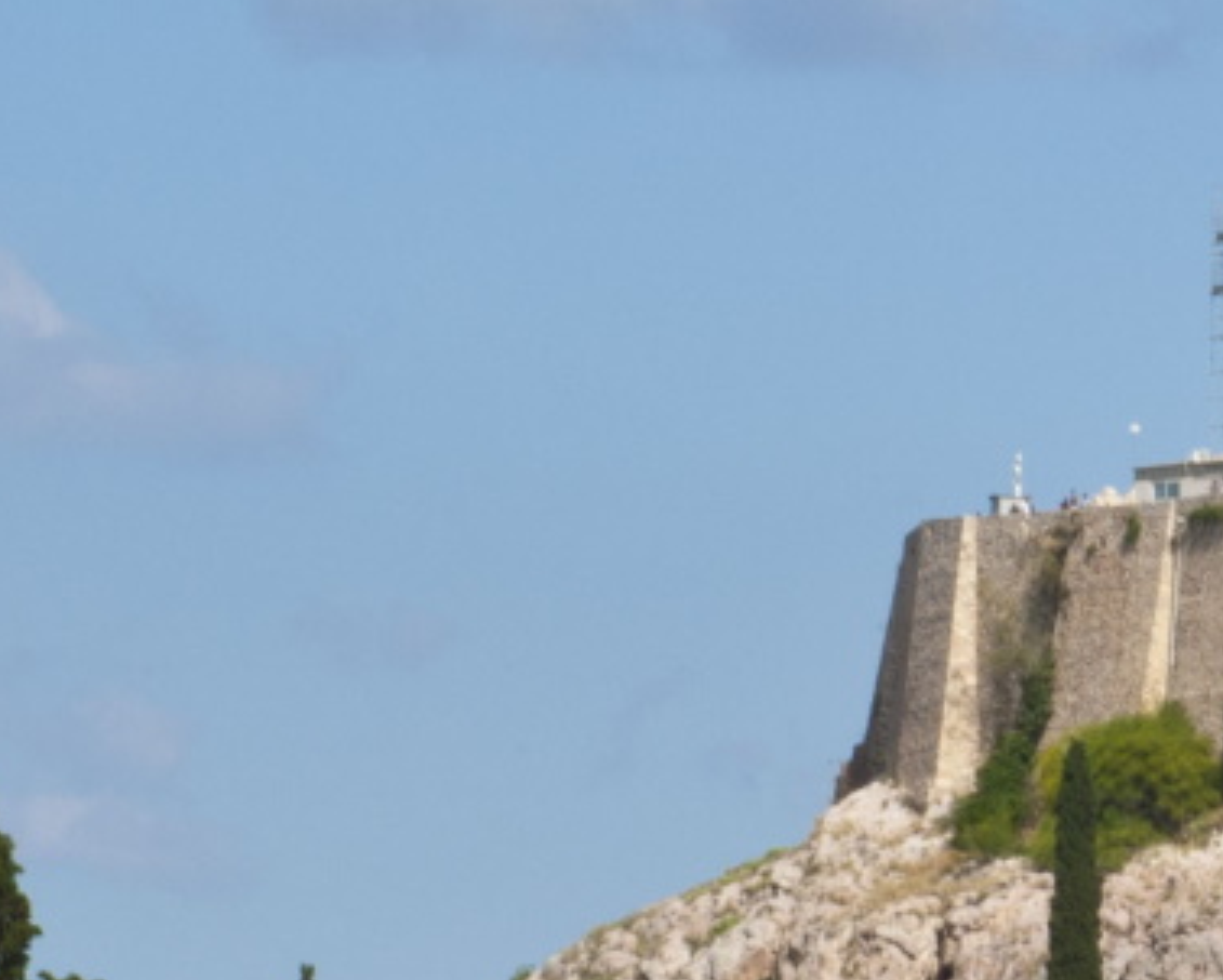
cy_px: 568
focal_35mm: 560
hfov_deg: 3.4
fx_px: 20280
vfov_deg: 2.8
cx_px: 1736
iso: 400
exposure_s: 1/125
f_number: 36
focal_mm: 125
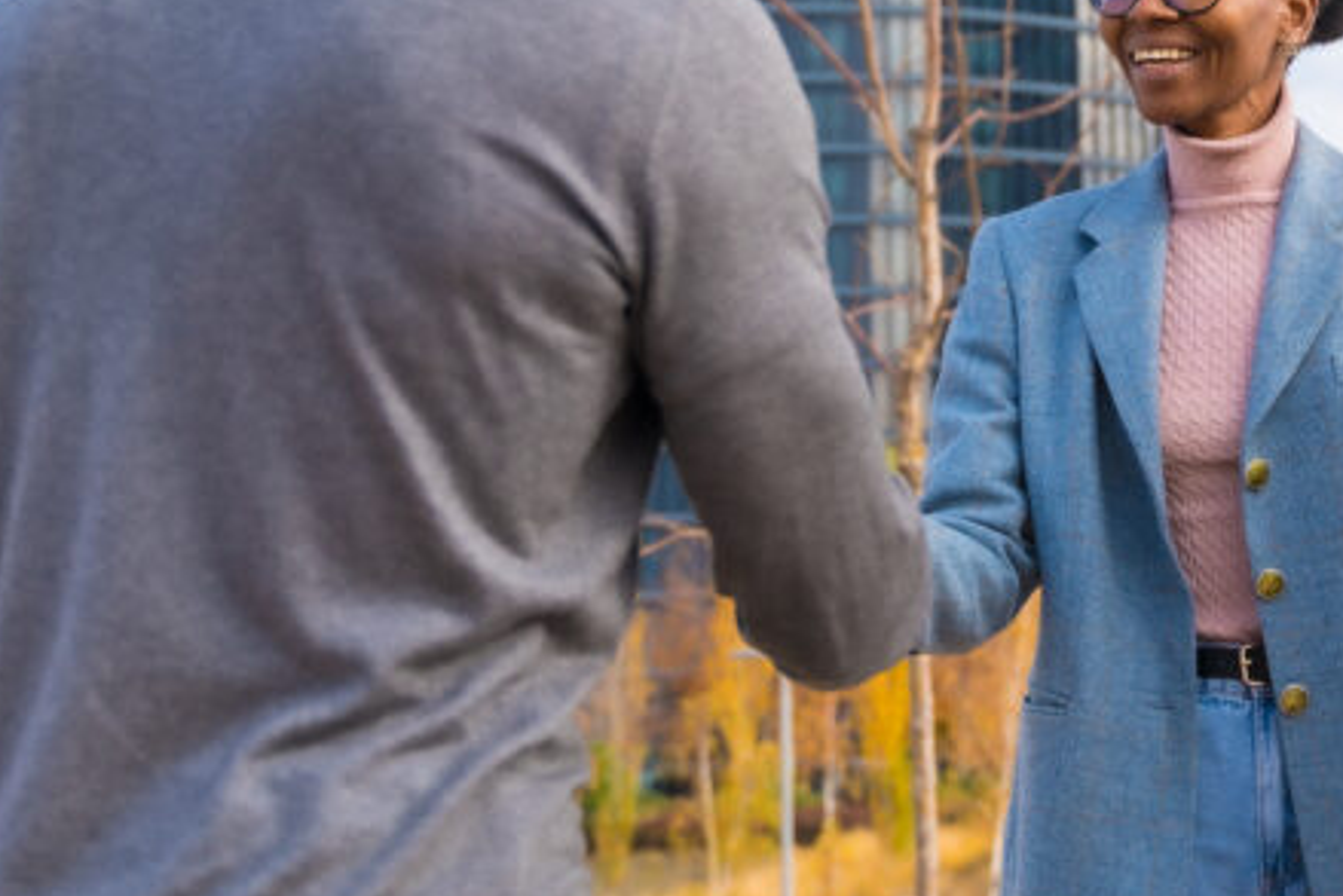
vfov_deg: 19.3
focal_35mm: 70
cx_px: 1349
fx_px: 2621
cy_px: 243
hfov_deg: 27.1
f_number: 2.8
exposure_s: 1/800
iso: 100
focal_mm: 30.1
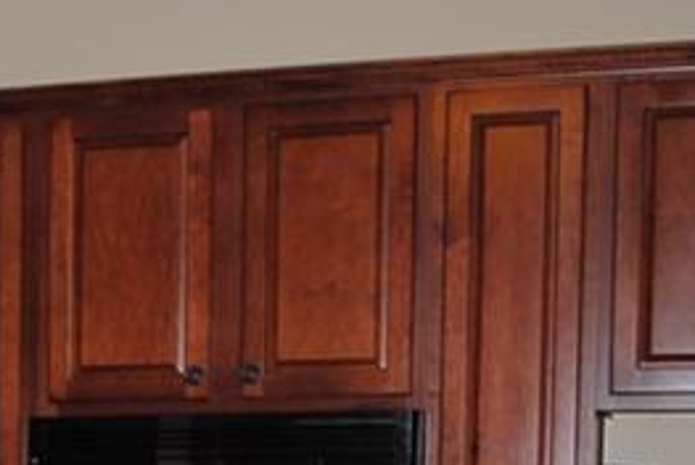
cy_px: 782
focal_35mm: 105
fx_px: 2029
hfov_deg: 18.7
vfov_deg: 12.2
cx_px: -74
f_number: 3.5
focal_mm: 18
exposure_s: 1/60
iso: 200
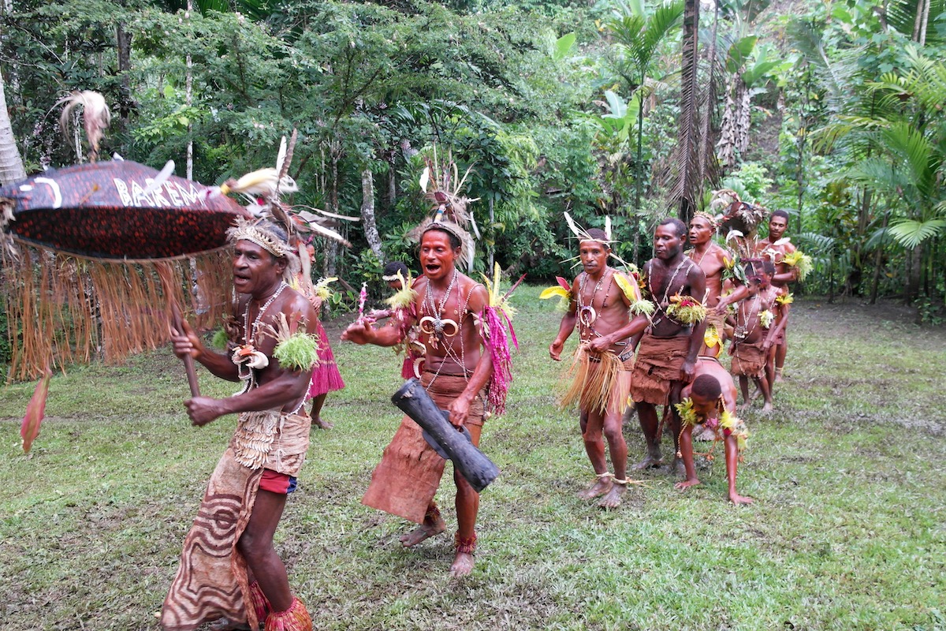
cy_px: 316
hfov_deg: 61.9
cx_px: 473
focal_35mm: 30
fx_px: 788
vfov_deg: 43.6
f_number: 3.5
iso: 200
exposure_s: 1/80
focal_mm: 20
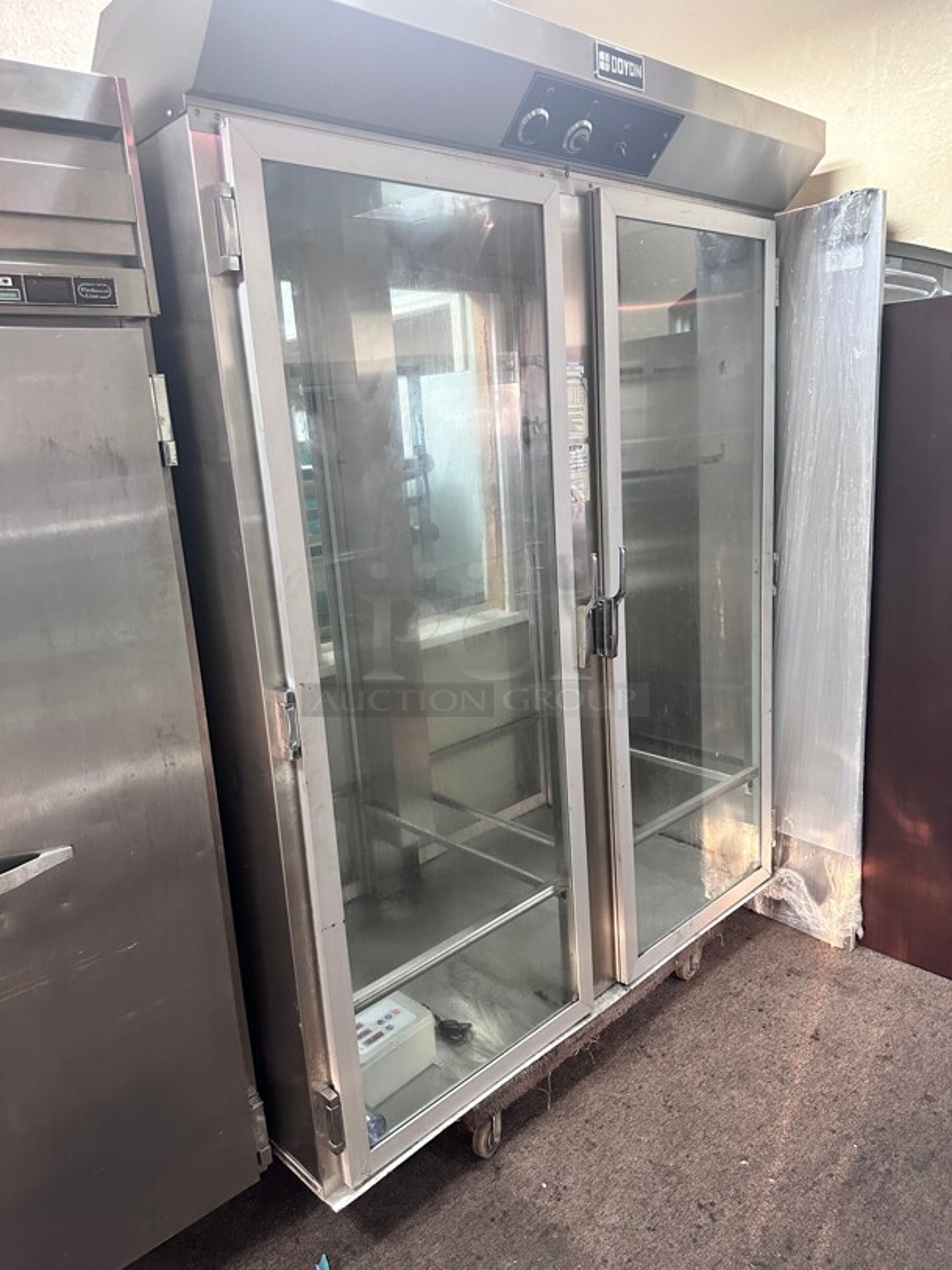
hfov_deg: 56.8
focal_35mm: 24
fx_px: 880
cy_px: 635
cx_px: 476
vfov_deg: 71.6
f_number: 1.78
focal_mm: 6.86
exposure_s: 1/60
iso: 400
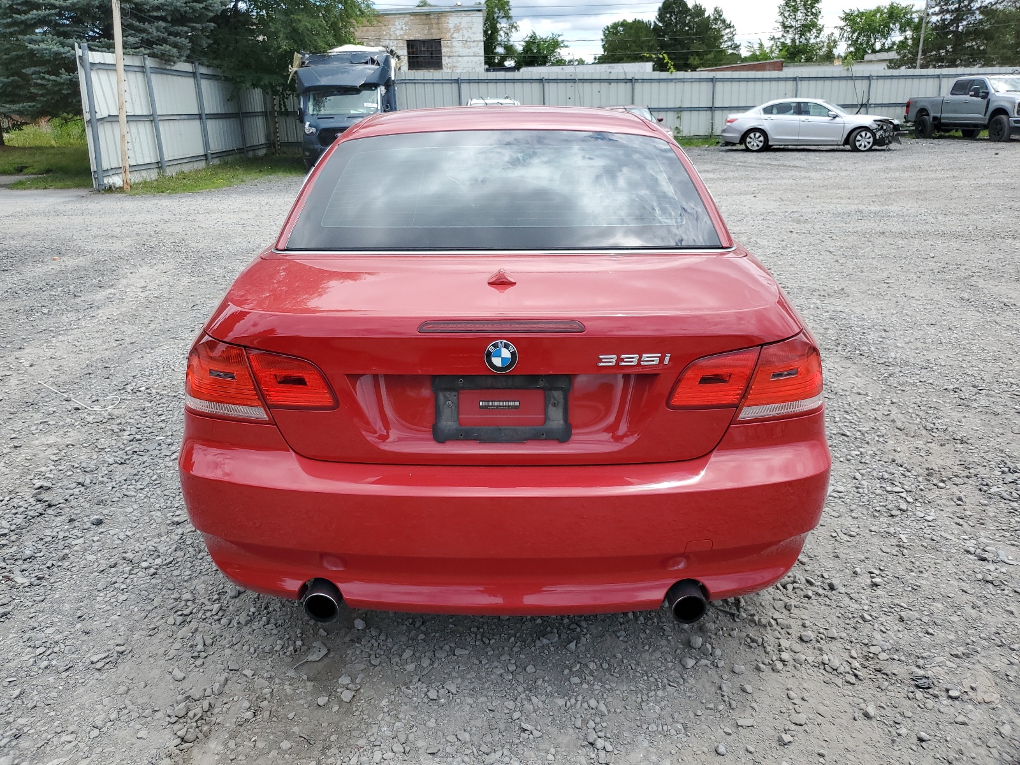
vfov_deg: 53.1
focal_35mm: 26
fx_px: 766
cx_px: 510
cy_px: 382
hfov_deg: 67.3
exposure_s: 1/2000
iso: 50
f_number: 1.5
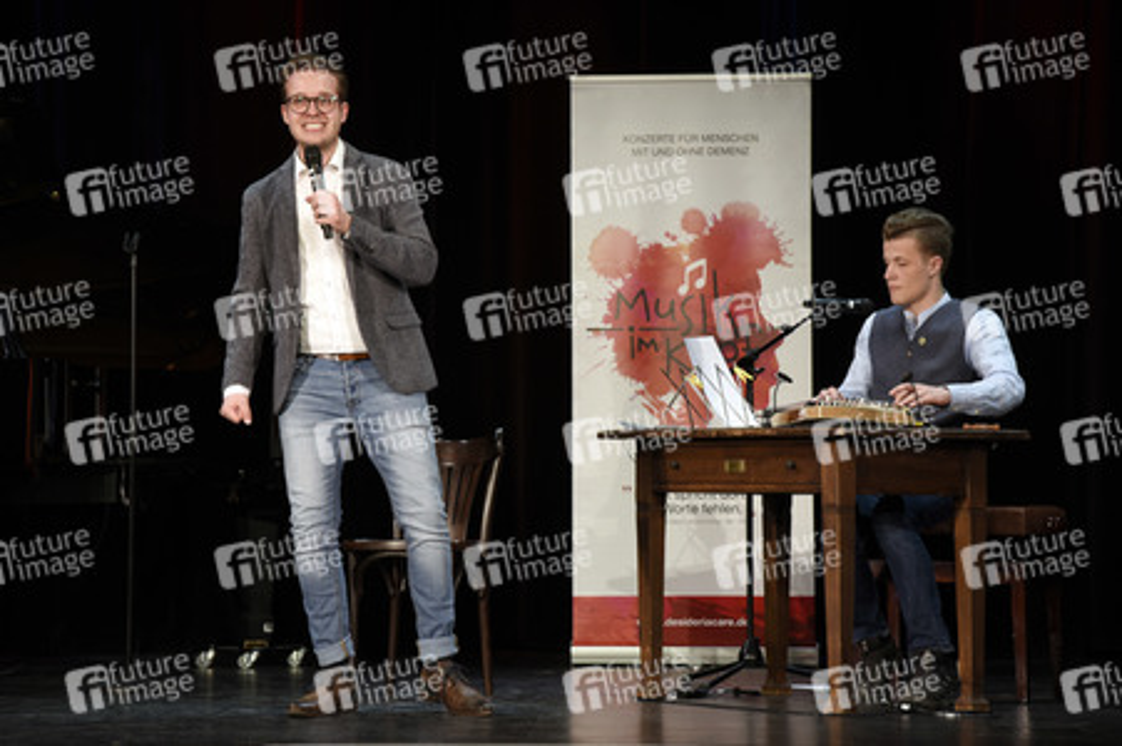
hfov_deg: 19.5
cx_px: 561
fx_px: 3270
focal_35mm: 105
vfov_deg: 13.0
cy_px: 373
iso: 640
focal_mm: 105
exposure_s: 1/80
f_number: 6.3
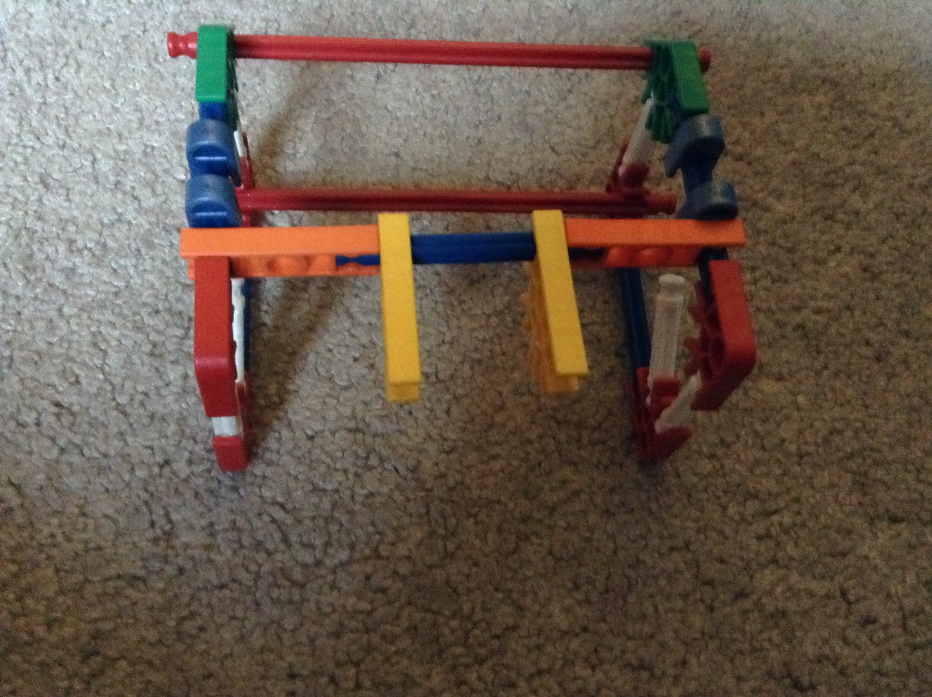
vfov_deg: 42.9
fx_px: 887
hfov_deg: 55.4
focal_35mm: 33
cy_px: 348
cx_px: 466
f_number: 2.4
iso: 640
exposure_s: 1/15
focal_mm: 3.3
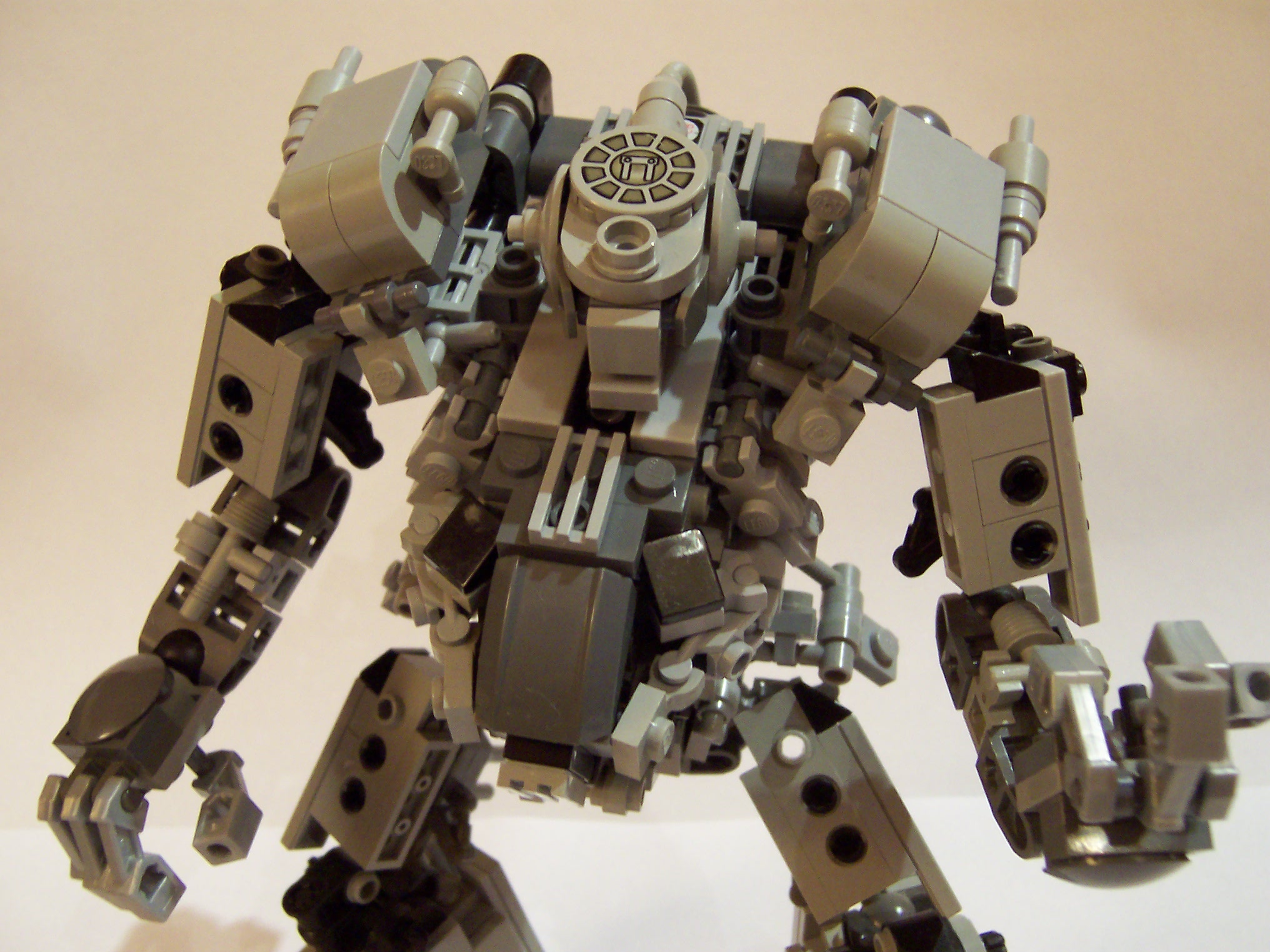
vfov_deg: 39.7
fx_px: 1321
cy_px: 476
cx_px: 635
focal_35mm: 36
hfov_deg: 51.4
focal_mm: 5.6
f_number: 2.8
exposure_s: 1/8
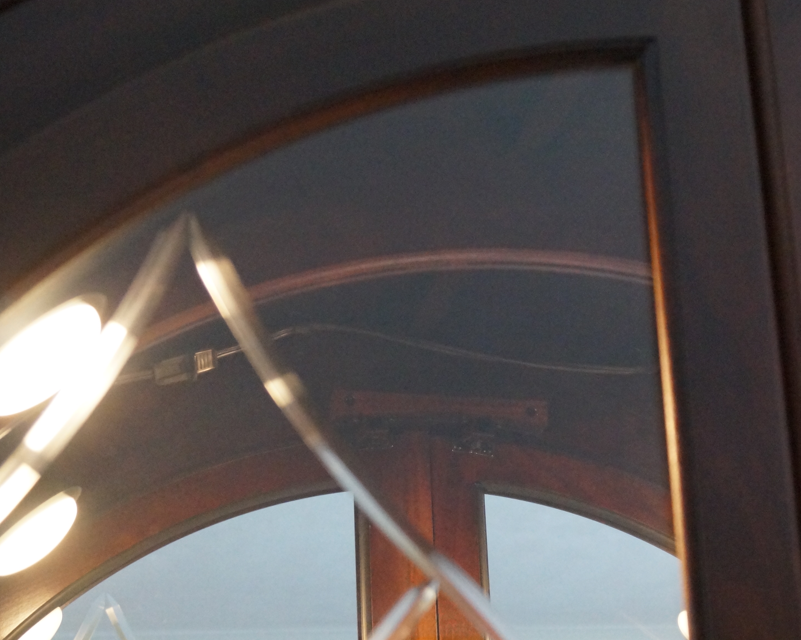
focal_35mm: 74
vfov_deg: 20.6
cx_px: 564
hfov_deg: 25.5
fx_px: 1754
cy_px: 466
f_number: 4.5
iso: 3200
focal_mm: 28
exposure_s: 1/160
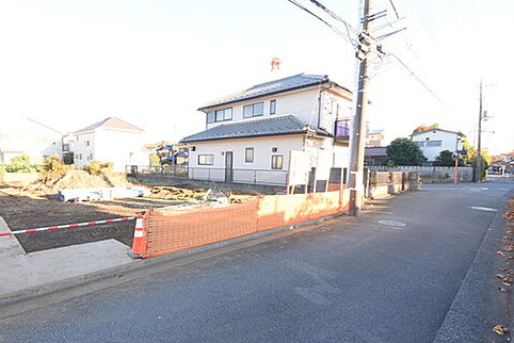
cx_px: 196
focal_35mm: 18
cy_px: 182
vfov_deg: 66.5
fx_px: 262
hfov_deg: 87.4
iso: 400
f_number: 6.3
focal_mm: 9.5
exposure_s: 1/160
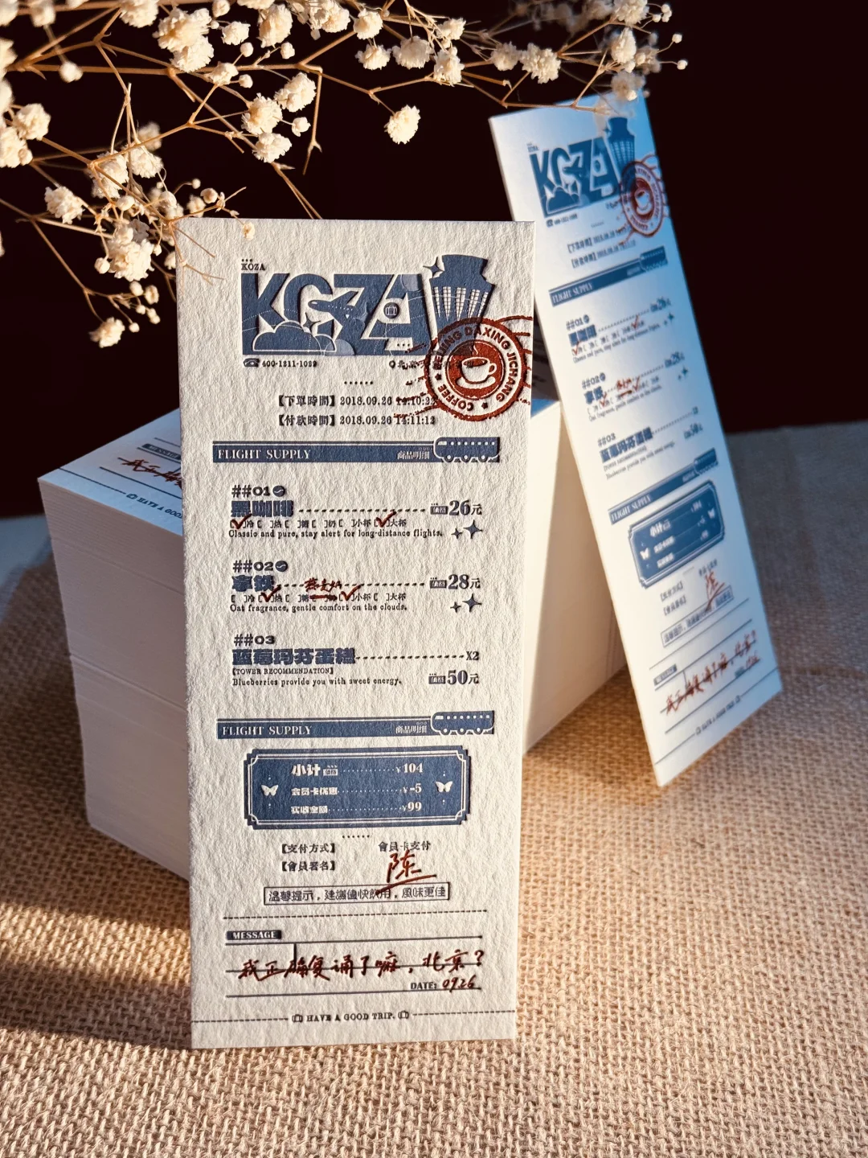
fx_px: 1605
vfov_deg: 39.7
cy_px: 579
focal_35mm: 48
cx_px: 434
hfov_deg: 30.3
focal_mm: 6.76
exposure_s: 1/621
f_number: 1.78
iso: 64
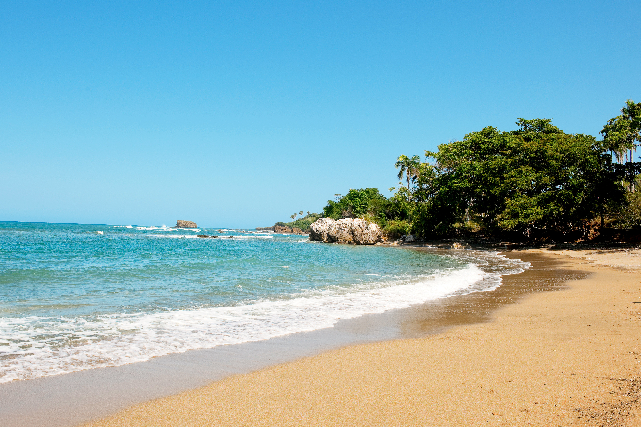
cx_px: 299
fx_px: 534
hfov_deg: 61.9
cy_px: 233
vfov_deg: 43.6
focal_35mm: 30
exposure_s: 1/320
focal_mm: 27
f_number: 10
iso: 160
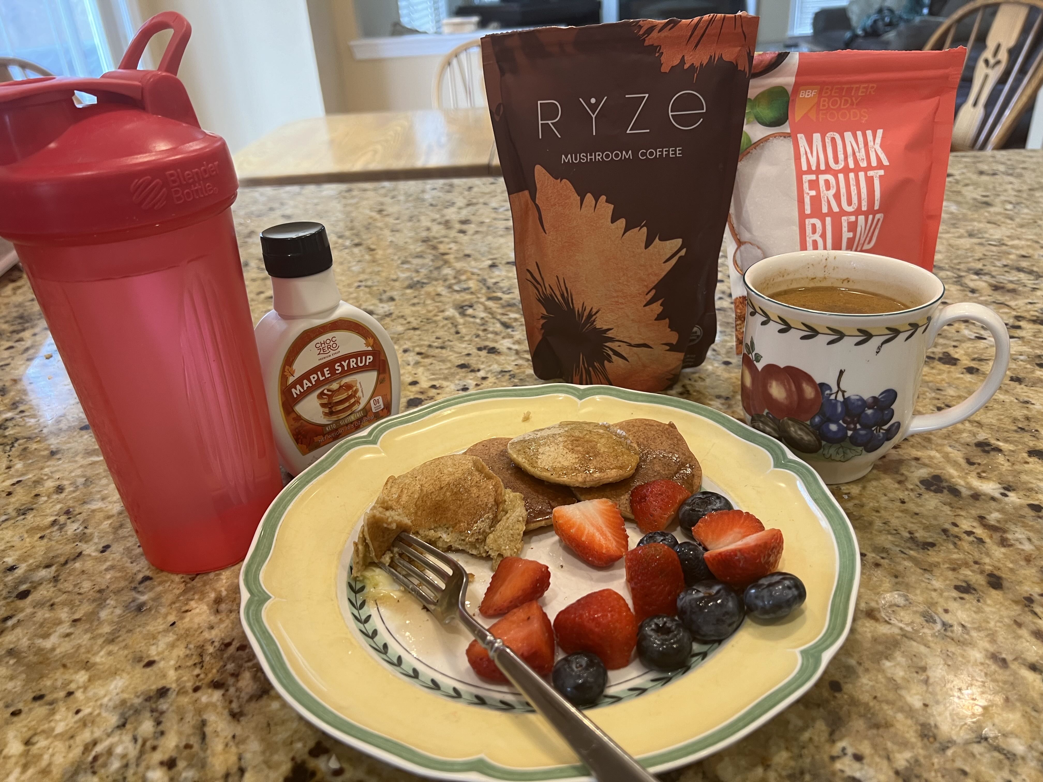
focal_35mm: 26
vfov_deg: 53.1
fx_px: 783
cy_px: 391
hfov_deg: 67.3
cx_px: 522
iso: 80
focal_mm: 5.7
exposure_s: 1/60
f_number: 1.5
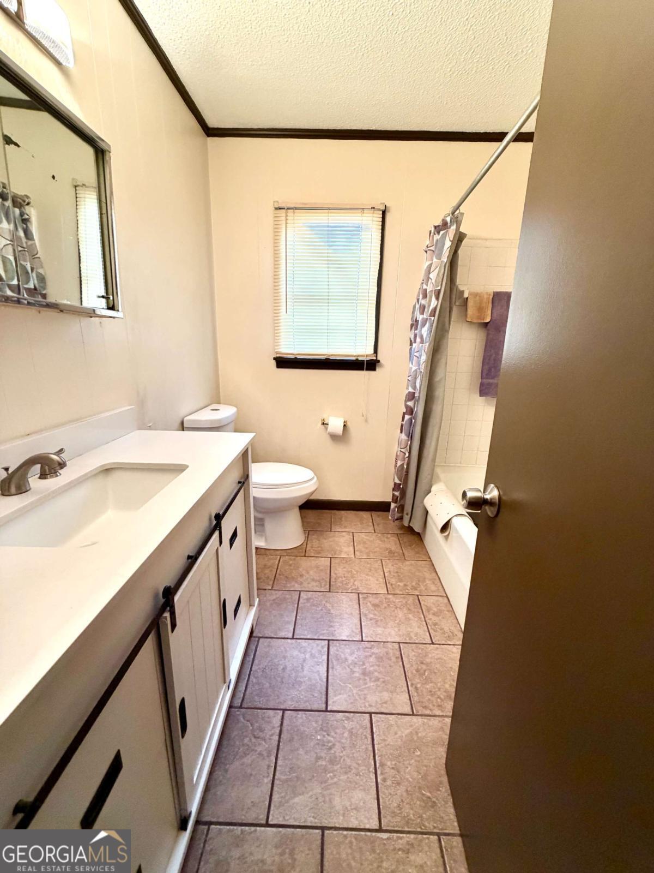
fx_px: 353
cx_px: 327
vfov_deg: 102.1
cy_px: 436
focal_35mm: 14
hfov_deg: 85.7
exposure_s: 1/60
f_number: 2.2
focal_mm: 2.22
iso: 320
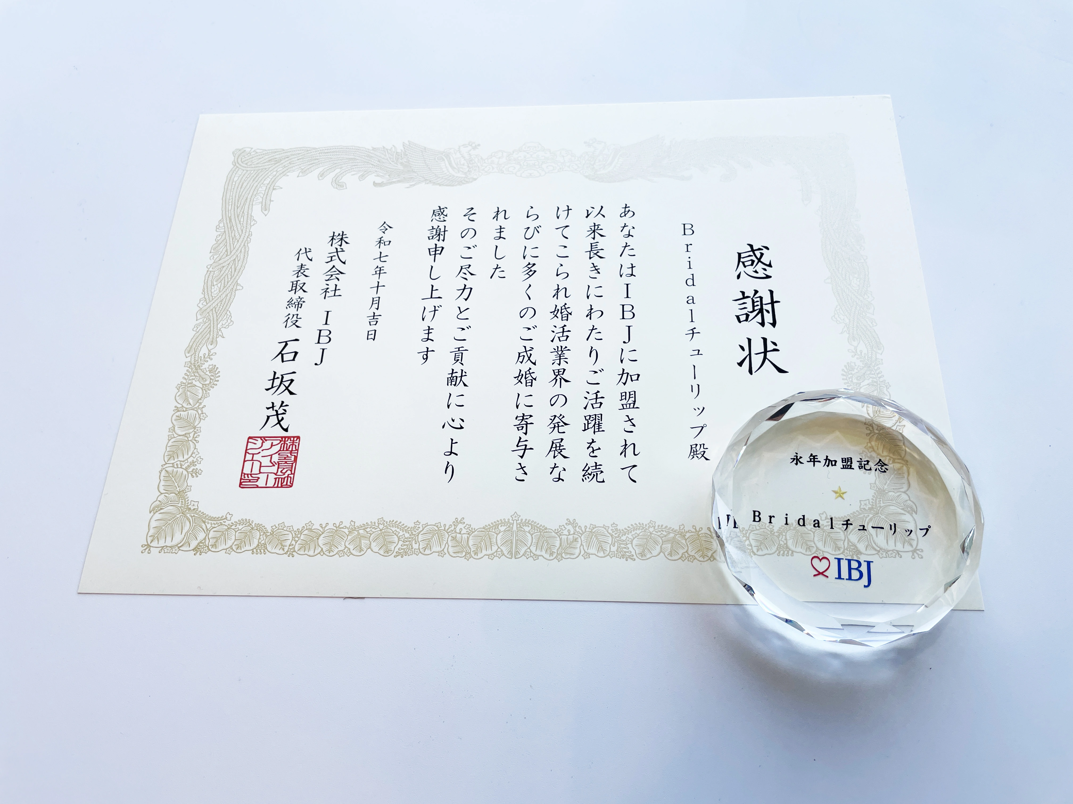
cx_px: 536
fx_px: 806
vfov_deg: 53.1
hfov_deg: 67.3
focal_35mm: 26
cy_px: 402
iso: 32
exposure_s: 1/181
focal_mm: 4.2
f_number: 1.6
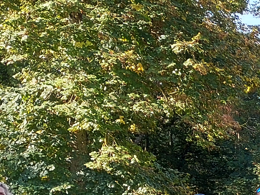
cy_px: 381
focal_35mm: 118
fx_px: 886
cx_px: 528
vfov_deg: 11.4
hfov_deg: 14.0
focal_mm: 5.23
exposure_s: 1/193
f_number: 1.8
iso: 32
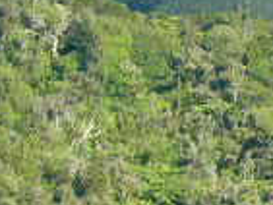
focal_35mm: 403
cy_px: 422
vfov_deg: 3.7
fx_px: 3181
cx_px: 521
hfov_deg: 4.8
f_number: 4.6
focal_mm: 14.7
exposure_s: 1/250
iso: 100
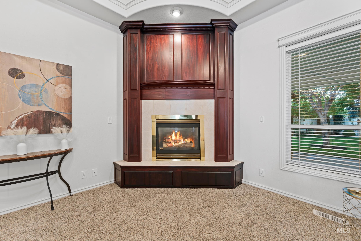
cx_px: 180
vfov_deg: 81.2
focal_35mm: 14
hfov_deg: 104.3
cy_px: 120
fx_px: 140
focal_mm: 14
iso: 100
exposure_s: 3
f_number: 9
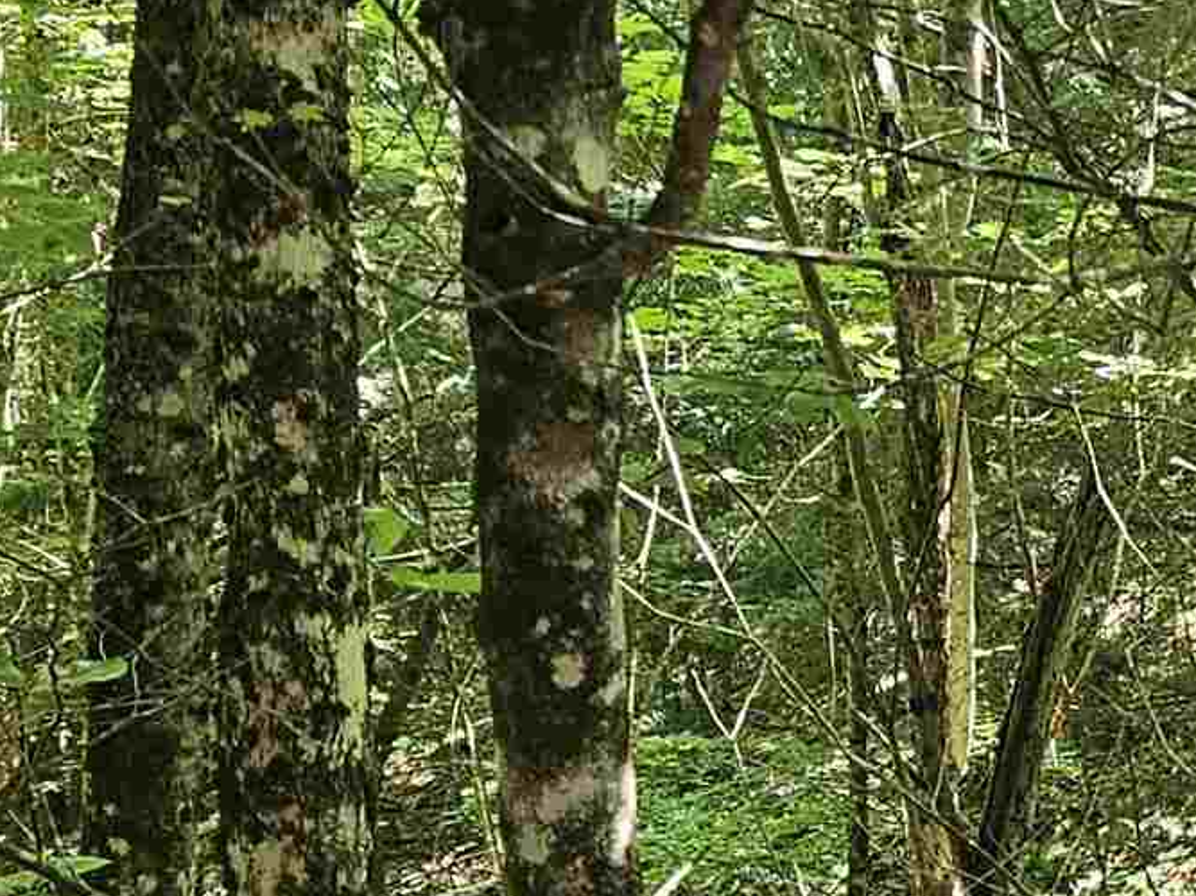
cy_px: 566
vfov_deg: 13.9
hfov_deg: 17.6
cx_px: 1483
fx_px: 3662
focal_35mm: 106
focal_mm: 5.4
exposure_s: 1/120
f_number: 1.8
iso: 160
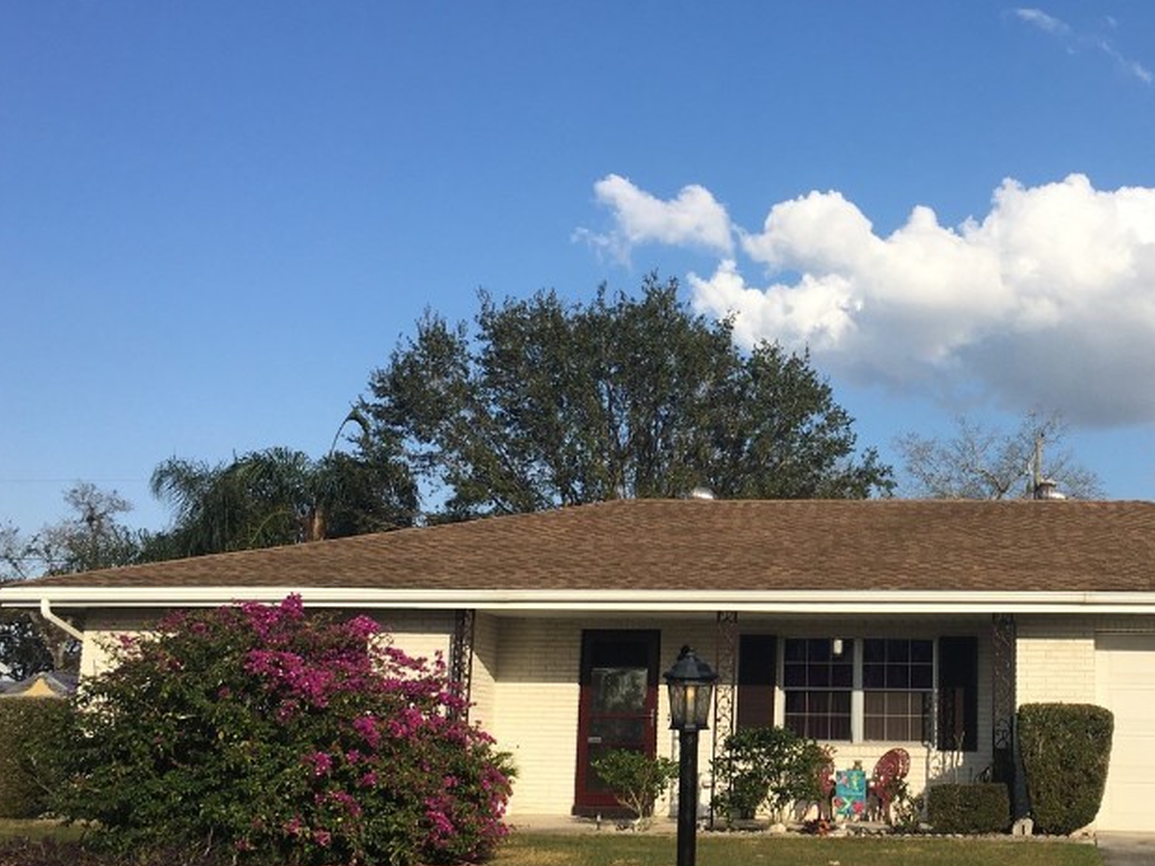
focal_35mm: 48
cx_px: 871
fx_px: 1601
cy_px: 498
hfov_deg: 38.6
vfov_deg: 30.2
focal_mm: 4.15
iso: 25
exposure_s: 1/1672
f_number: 2.2
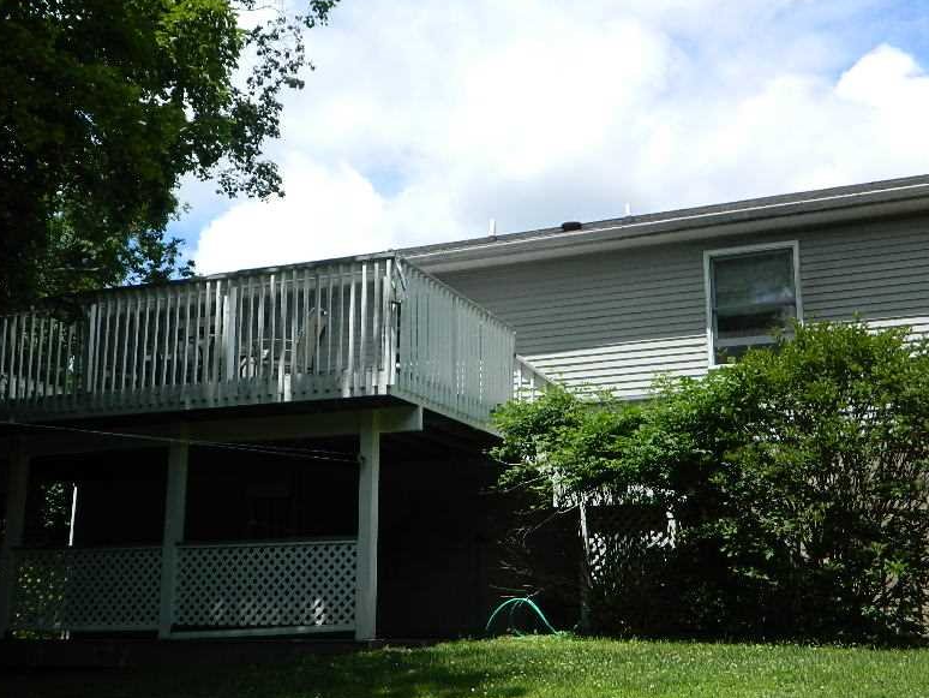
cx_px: 449
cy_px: 375
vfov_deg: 35.1
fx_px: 1101
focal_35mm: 41
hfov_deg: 45.8
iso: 80
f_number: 3.2
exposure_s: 1/800
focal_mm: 5.6
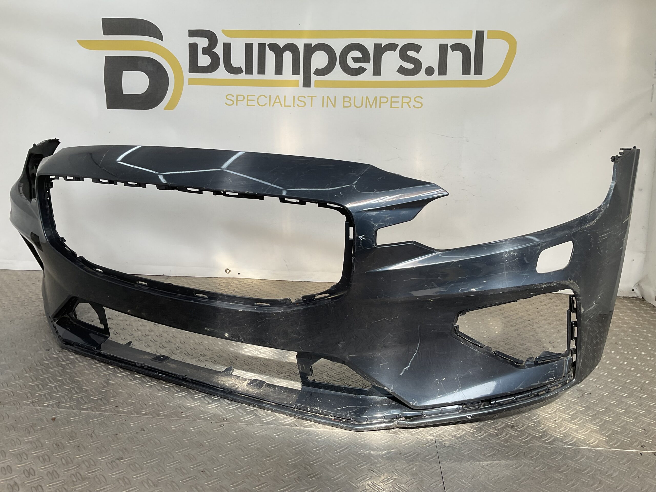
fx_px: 550
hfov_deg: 61.7
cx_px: 328
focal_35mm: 29
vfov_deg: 48.2
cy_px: 246
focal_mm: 3
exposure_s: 1/353
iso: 16
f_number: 1.8
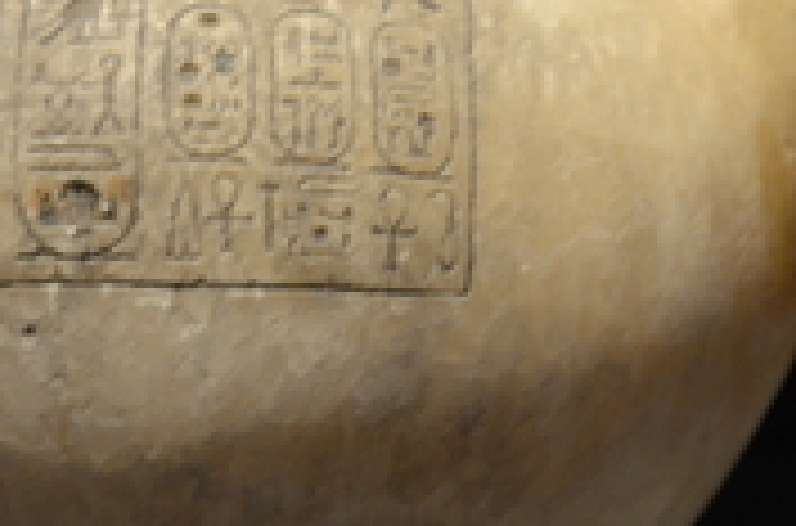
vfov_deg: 8.3
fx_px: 3617
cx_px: 166
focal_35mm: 164
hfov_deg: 12.5
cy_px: 263
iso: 1250
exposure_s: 1/25
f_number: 4.8
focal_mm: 44
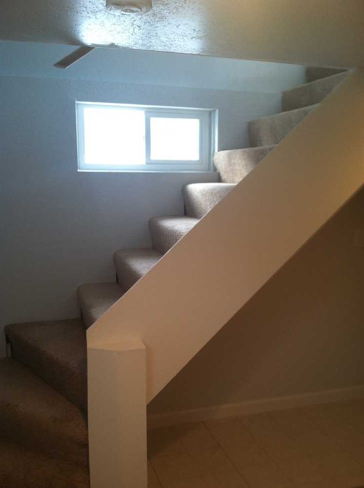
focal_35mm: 36
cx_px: 182
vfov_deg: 51.4
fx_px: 506
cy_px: 246
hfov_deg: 39.6
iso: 100
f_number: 2.8
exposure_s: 1/17
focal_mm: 3.85
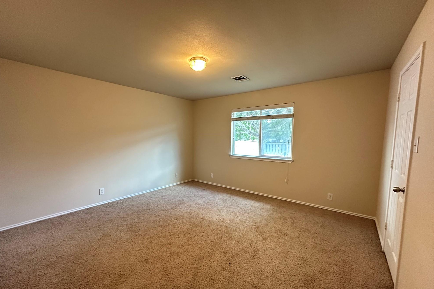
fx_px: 181
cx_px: 211
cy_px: 153
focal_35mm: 15
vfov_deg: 77.2
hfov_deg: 100.4
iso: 400
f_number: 2.2
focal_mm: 2.22
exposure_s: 1/60
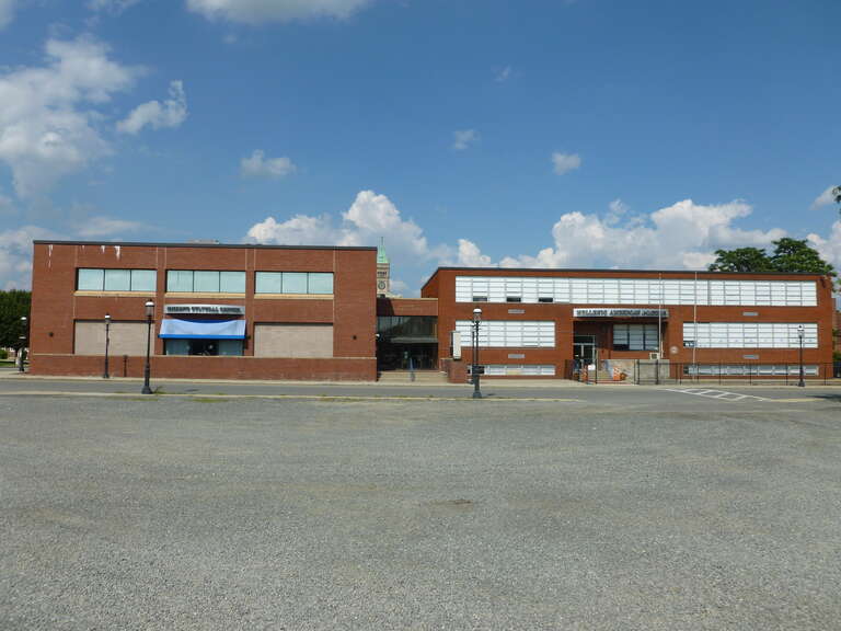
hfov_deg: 63.4
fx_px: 680
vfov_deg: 49.7
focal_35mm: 28
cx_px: 420
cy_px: 316
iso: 100
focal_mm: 5
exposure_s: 1/200
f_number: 10
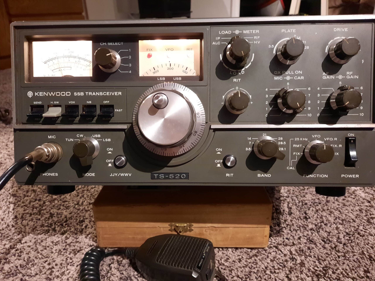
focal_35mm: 25
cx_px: 188
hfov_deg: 69.4
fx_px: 271
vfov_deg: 54.9
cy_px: 140
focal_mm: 4.6
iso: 500
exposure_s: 1/24
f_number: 2
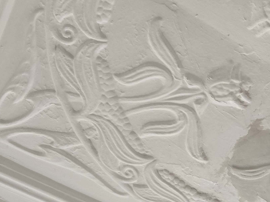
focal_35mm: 57
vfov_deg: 25.5
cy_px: 140
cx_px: 317
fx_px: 445
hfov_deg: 29.5
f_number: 1.7
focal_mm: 6.3
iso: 160
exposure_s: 1/100
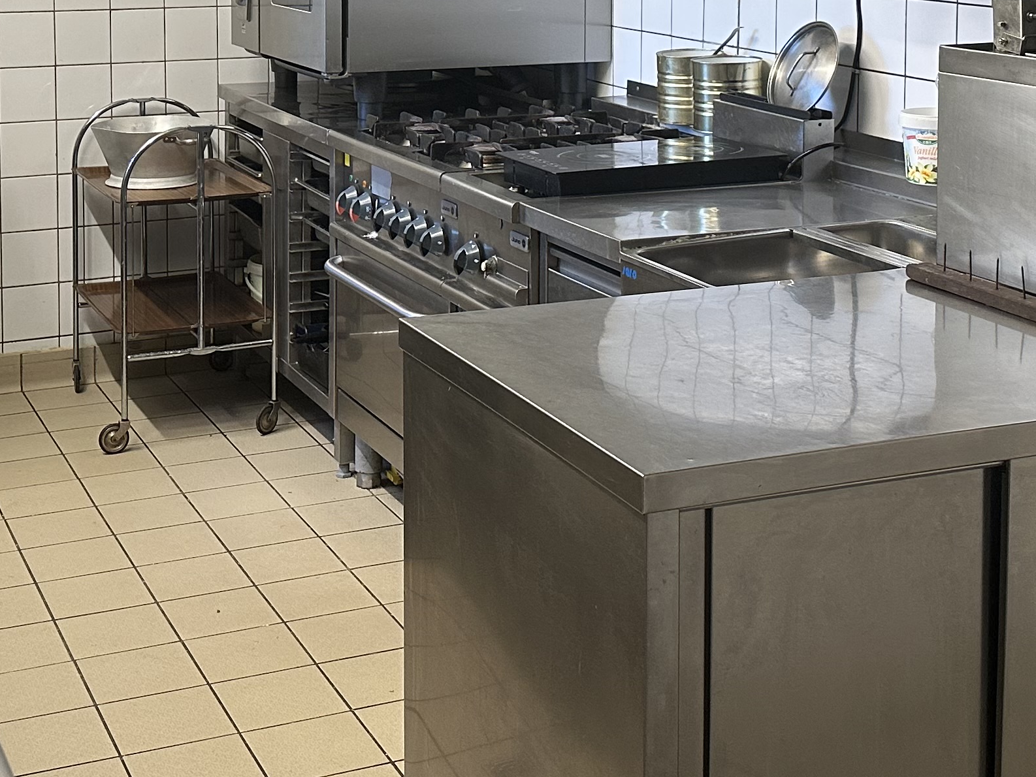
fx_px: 1826
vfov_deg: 23.1
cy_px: 14
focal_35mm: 61
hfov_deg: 31.7
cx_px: 518
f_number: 1.78
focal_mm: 6.86
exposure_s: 1/100
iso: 160
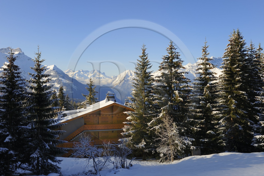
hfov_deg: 48.5
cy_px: 88
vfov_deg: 33.3
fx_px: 293
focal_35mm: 40
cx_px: 132
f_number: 11
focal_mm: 40
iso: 200
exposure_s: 1/160
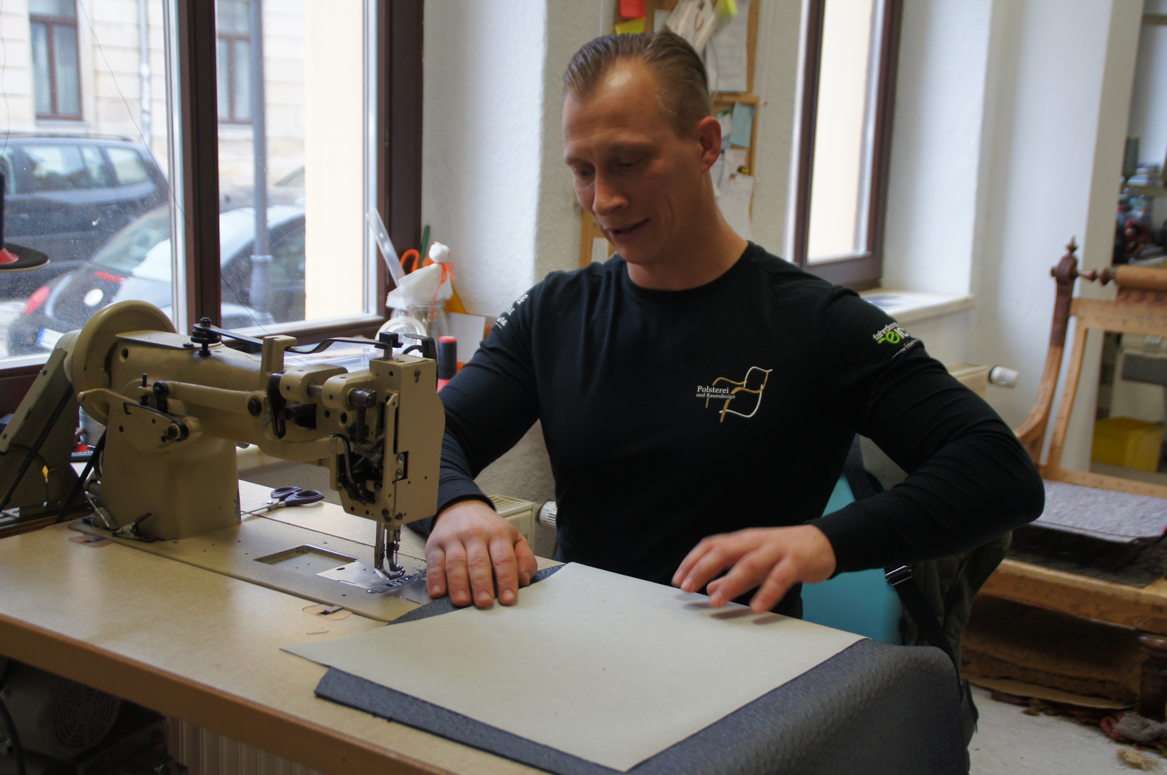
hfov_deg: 43.6
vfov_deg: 29.8
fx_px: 1457
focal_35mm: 45
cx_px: 584
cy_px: 388
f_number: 4
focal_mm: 30
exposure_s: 1/50
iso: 320
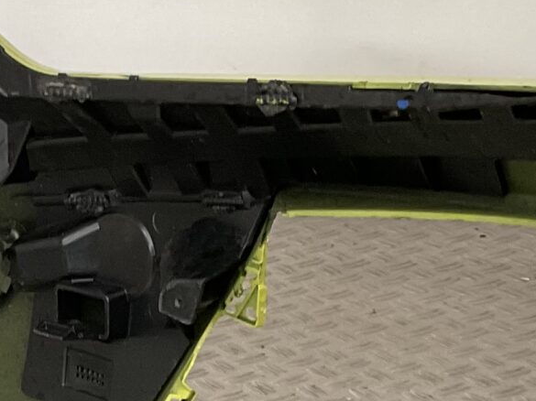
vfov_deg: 11.3
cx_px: 0
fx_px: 1965
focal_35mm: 127
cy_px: 577
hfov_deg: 15.3
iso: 50
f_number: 1.8
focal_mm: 3
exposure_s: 1/50
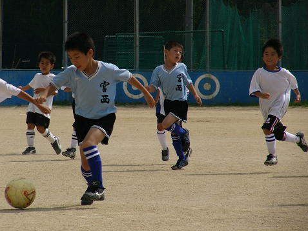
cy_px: 116
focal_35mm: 300
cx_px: 154
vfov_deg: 5.0
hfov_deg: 6.6
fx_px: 2670
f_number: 7.3
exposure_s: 1/2000
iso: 50
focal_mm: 39.1
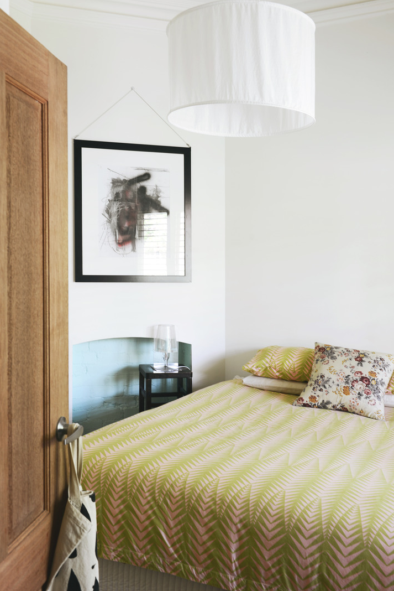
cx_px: 203
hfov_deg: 37.9
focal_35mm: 35
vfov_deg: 54.4
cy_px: 291
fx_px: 574
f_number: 8
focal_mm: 32
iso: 125
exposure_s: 1/4
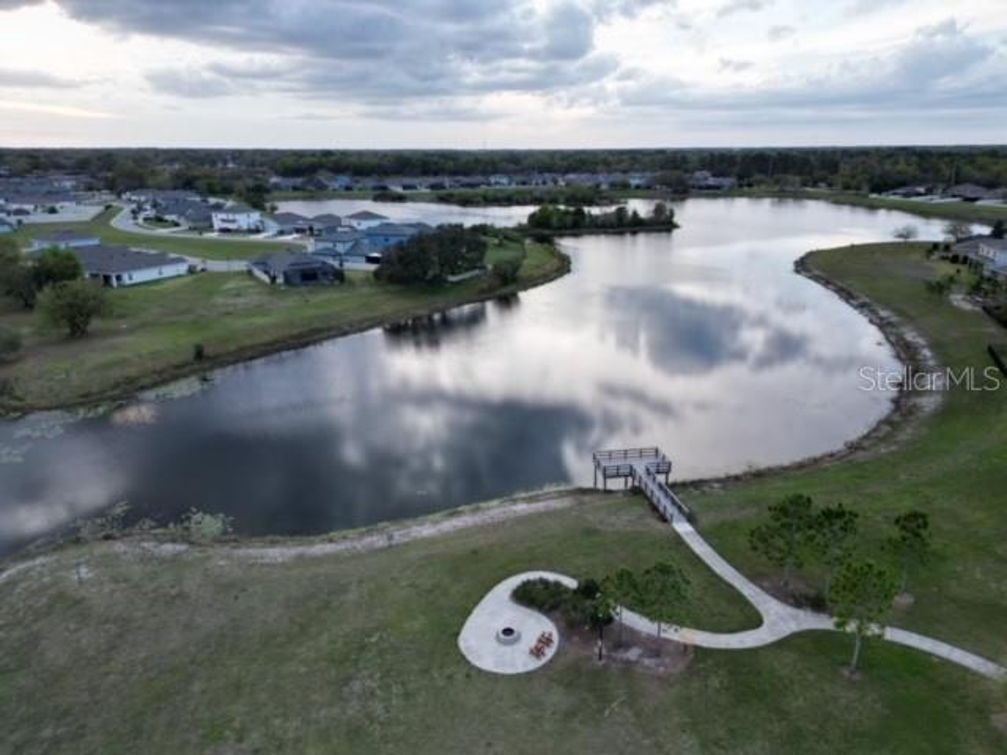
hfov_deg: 71.6
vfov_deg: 56.8
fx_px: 698
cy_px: 378
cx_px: 504
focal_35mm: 24
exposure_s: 1/320
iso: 100
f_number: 1.7
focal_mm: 6.72
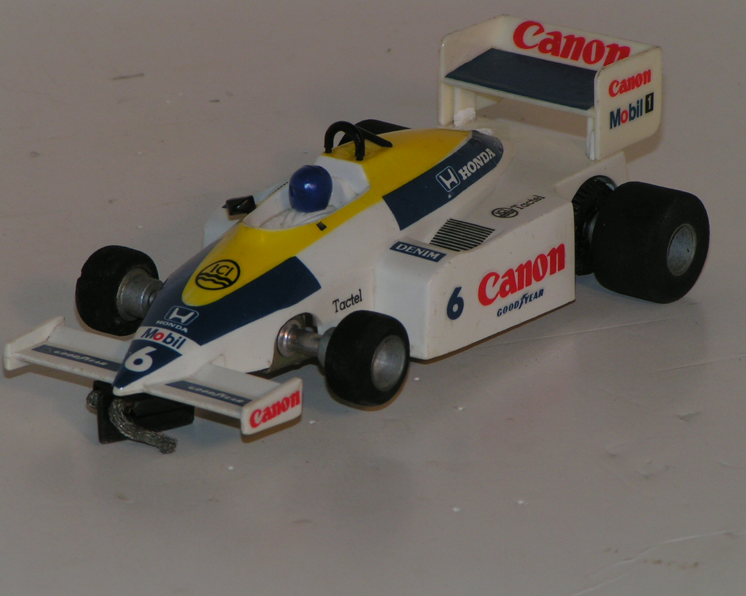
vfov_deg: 6.6
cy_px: 298
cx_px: 362
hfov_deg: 8.2
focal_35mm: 236
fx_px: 5209
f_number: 5.6
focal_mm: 34.5
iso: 50
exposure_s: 1/250
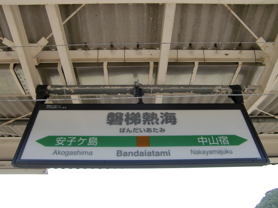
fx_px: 225
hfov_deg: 63.4
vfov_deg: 49.7
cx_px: 139
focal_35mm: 28
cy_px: 104
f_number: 2.6
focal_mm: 4.9
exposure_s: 1/200
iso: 64
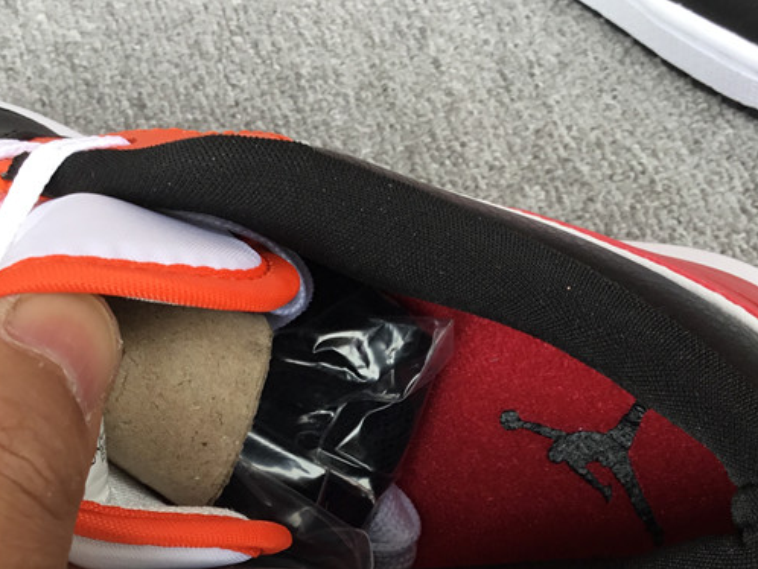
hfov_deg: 34.3
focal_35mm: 56
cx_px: 388
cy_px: 451
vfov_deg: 25.7
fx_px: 1227
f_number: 2.4
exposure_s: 1/100
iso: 32
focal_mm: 3.3
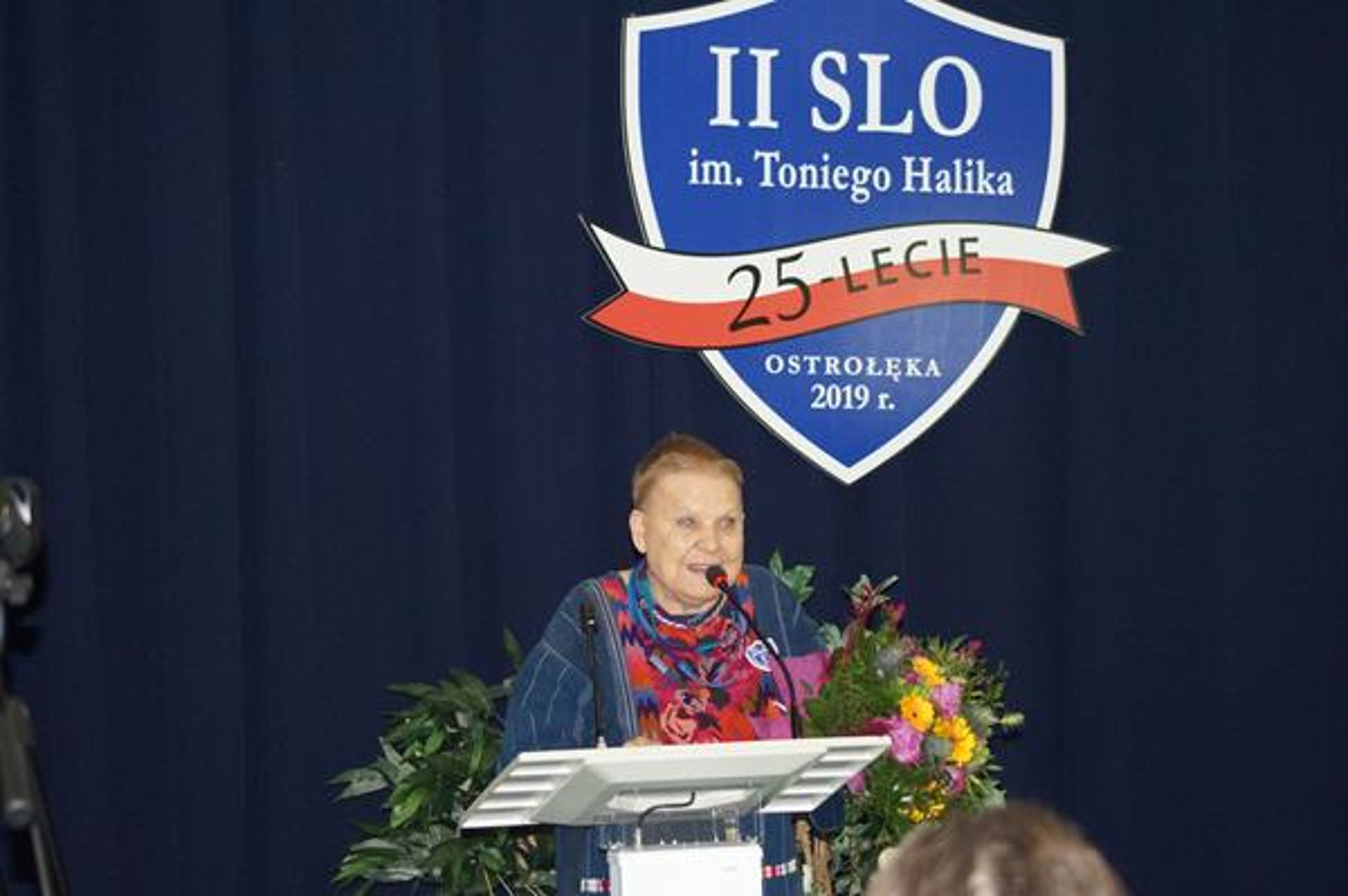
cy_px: 448
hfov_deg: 18.3
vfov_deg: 12.2
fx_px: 4190
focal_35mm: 112
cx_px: 674
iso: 2000
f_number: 4.5
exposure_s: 1/60
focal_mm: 75
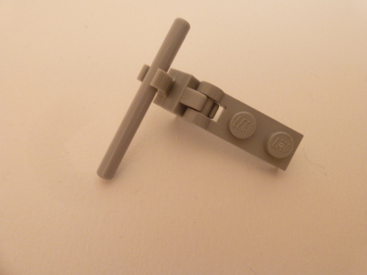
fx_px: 254
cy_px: 138
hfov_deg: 71.6
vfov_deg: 56.8
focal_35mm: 24
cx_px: 184
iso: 100
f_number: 6.3
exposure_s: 6
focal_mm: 4.3
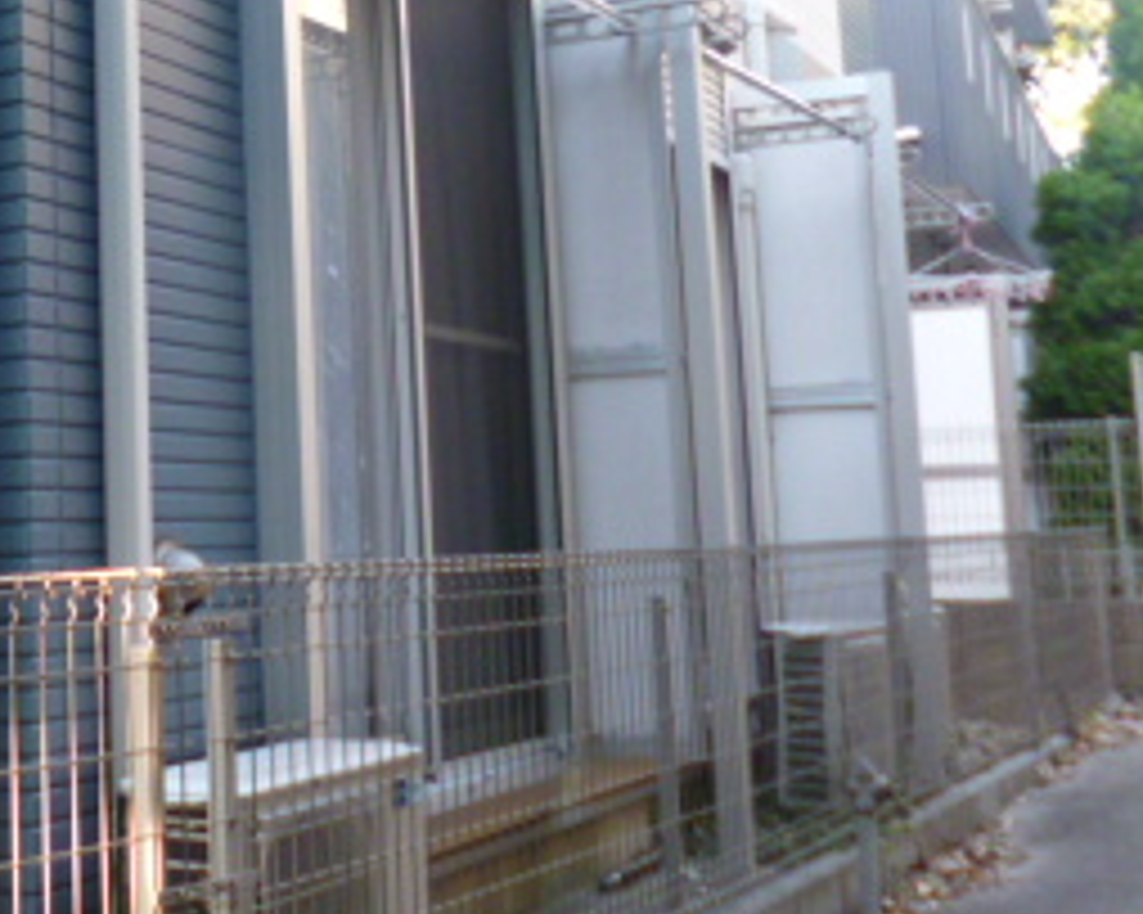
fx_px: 1995
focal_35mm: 59
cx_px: 112
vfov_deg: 25.3
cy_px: 158
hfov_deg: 30.5
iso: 320
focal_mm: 4.3
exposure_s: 1/60
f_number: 2.5
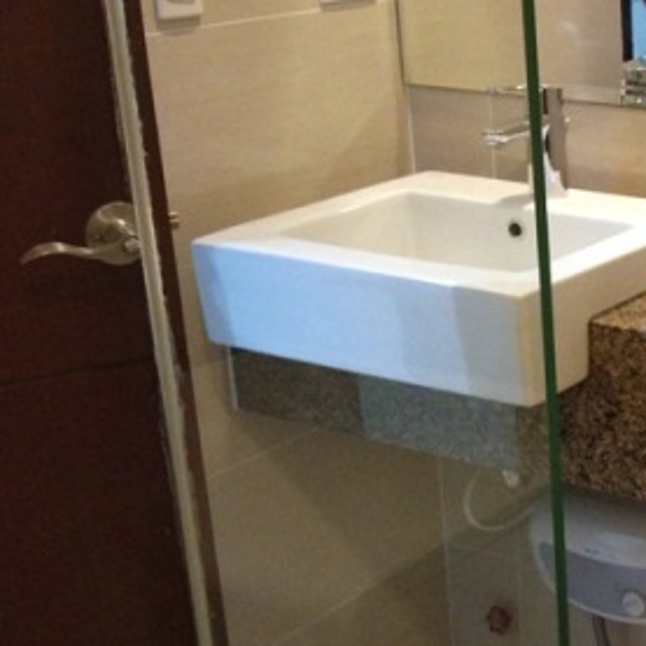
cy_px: 375
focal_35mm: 79
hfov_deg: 20.4
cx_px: 788
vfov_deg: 21.9
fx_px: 1668
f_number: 2
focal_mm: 3.69
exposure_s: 1/14.3
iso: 800
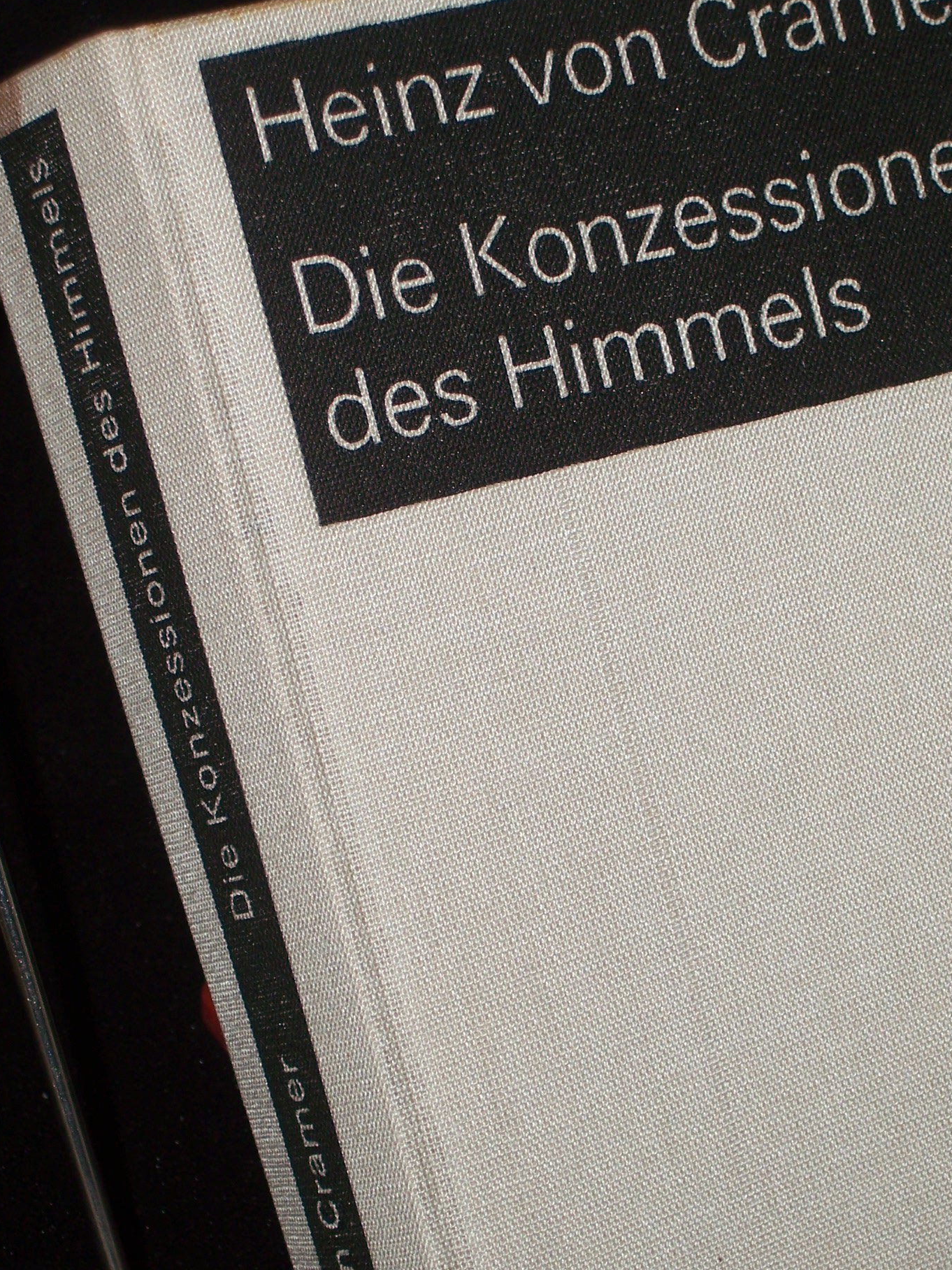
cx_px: 596
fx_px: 3815
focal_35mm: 104
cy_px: 767
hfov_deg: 14.2
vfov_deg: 18.9
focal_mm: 13.6
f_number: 4
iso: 80
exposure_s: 1/80
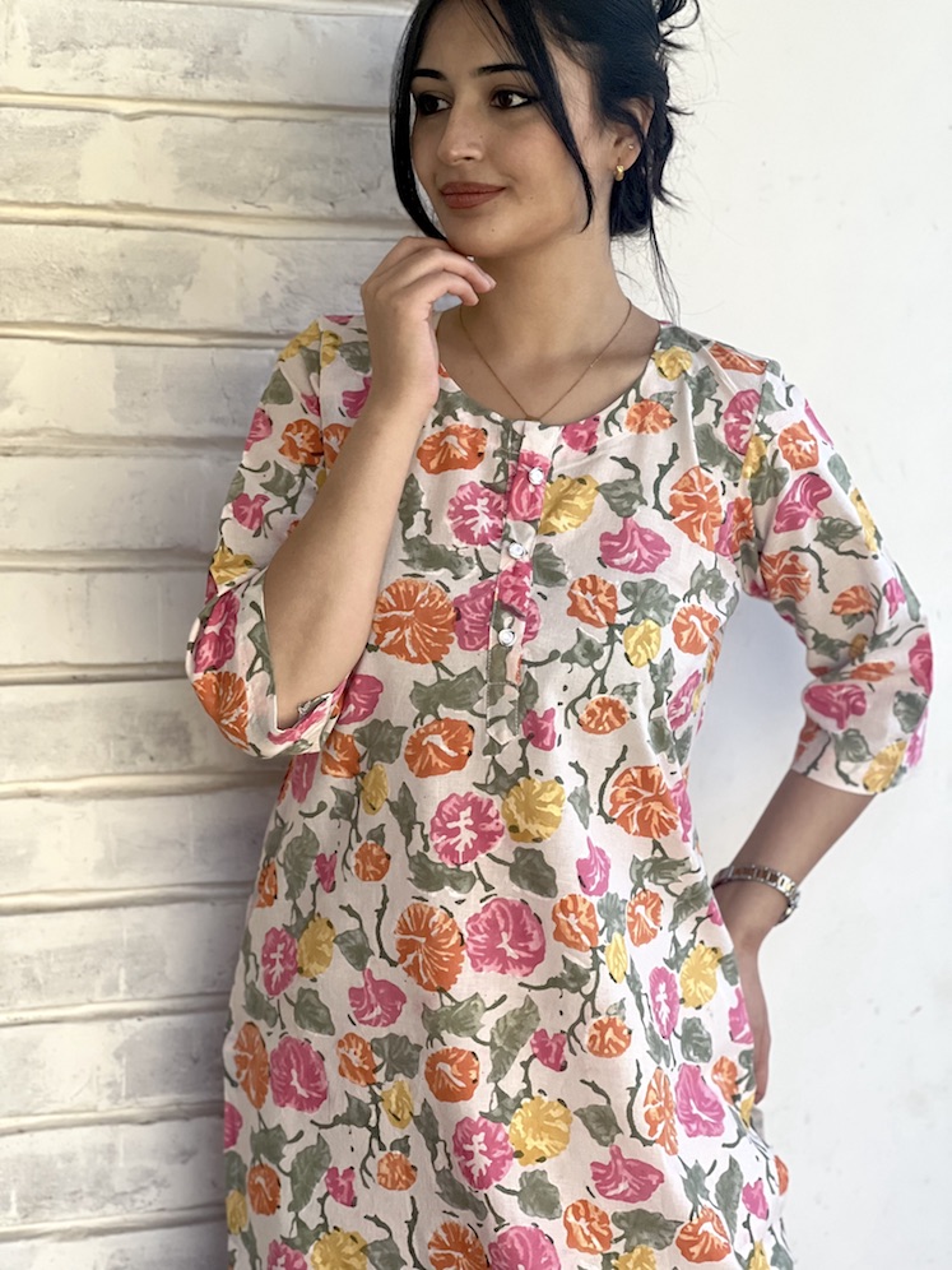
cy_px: 635
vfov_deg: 25.3
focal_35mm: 77
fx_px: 2824
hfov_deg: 19.1
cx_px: 476
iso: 100
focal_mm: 9
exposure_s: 1/121
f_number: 2.8
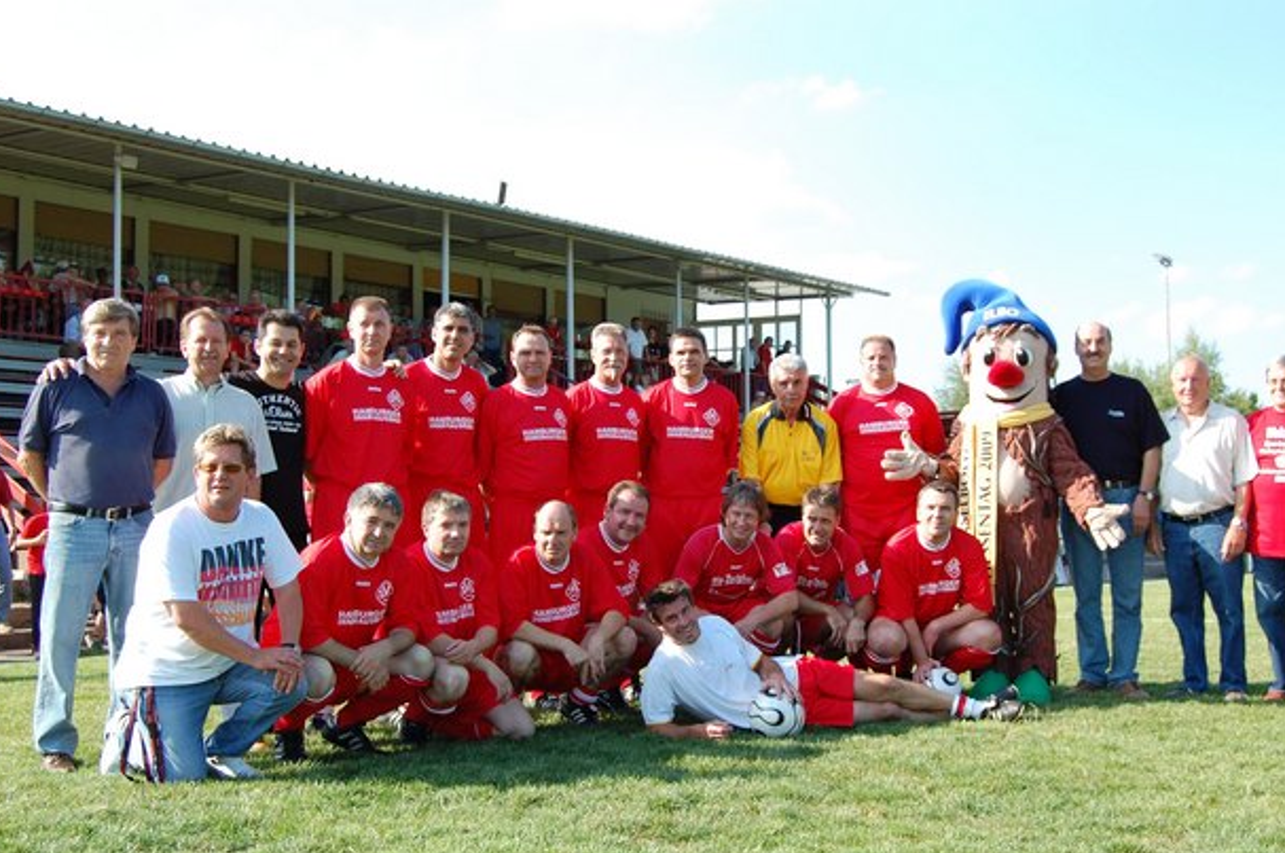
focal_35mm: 45
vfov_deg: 29.7
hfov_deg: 43.6
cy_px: 488
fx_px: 1604
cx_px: 680
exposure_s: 1/200
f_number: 7.1
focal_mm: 26
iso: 200
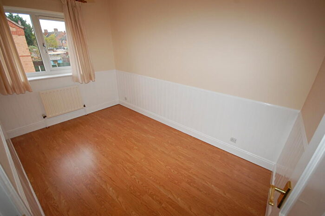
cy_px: 108
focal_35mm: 15
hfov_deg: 100.4
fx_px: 135
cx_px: 162
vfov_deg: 77.3
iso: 400
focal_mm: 10
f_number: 4
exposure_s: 1/60
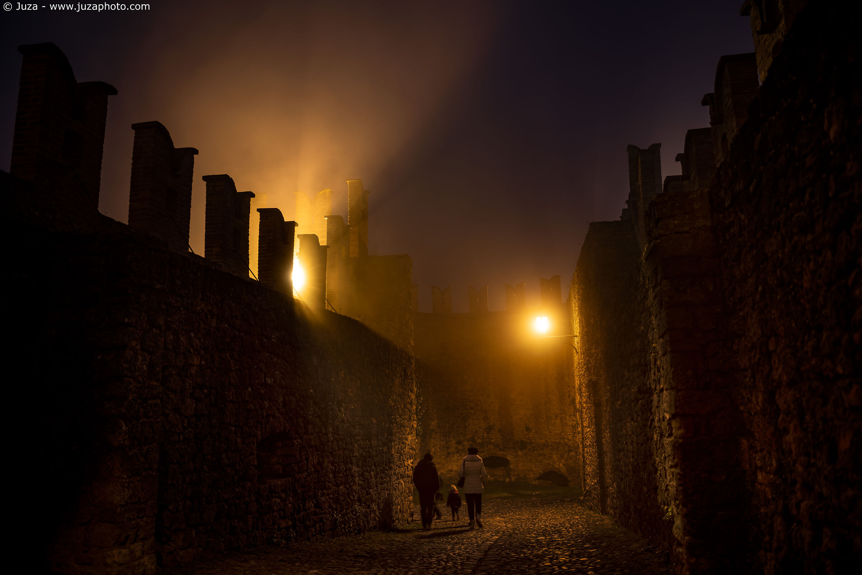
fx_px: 671
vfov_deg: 46.4
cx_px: 431
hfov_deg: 65.5
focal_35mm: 28
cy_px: 288
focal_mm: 28
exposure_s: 1/6
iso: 100
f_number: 1.8
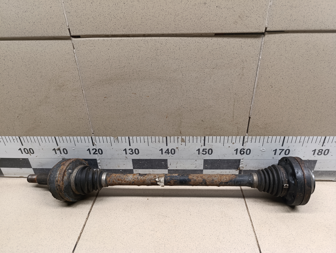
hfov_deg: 73.8
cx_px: 168
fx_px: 224
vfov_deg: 59.0
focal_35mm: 23
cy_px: 126
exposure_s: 1/100
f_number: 1.6
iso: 500
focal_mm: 6.14
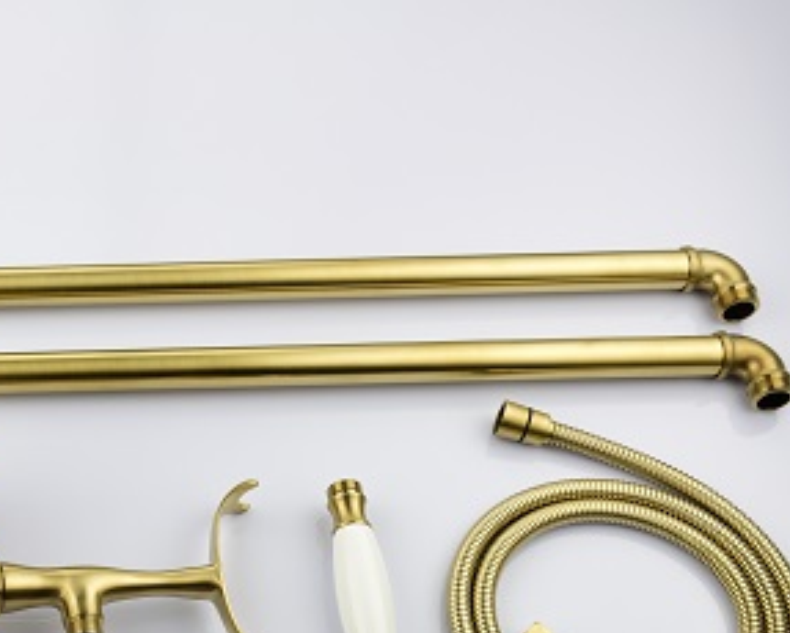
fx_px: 1661
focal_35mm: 71
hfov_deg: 25.6
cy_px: 589
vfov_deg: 21.0
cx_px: 25
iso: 64
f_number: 10
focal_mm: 29
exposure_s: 1/200
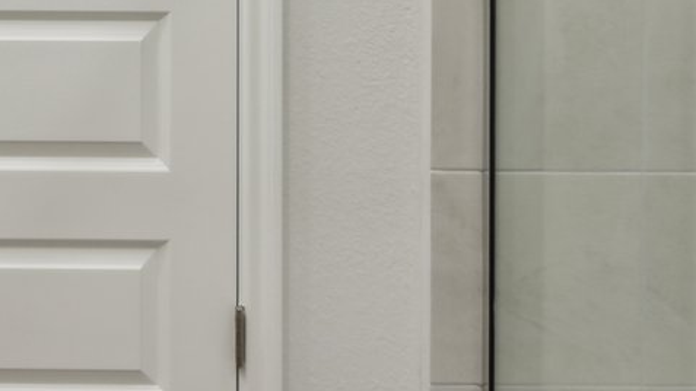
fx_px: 1162
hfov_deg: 30.7
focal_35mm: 63
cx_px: -13
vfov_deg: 17.2
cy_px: -198
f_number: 8
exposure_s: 1/8
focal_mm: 14
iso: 180
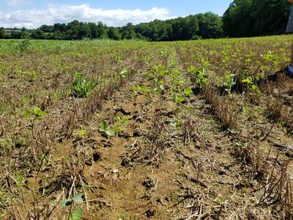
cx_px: 146
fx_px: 220
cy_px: 110
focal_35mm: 26
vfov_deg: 53.1
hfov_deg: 67.3
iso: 50
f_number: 1.7
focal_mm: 4.25
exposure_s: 1/1808
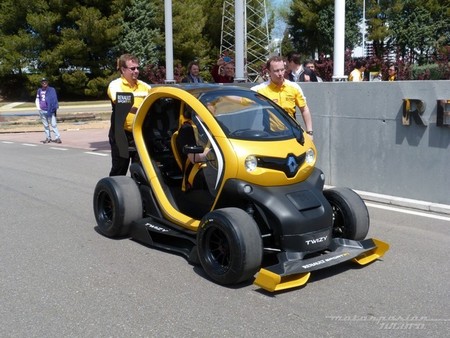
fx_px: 533
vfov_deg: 35.2
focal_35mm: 41
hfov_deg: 45.8
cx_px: 225
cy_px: 169
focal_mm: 7.4
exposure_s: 1/250
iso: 80
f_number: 5.6
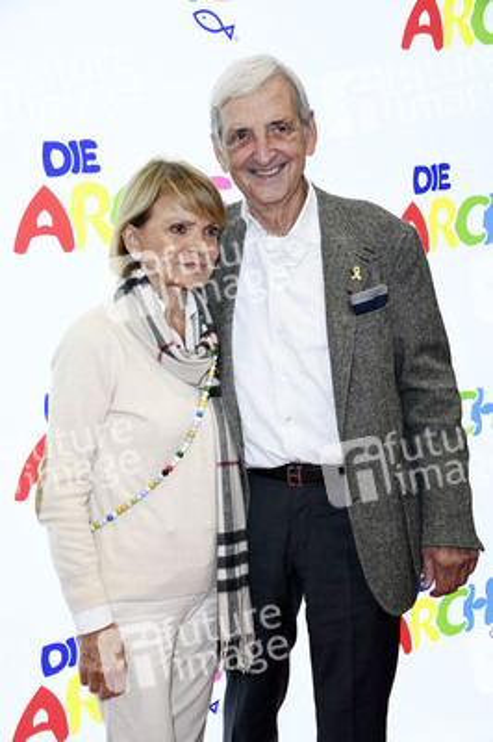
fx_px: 1029
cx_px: 246
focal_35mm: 50
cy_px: 371
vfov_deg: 39.6
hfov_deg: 26.9
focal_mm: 50
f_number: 5.6
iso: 1250
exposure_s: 1/250
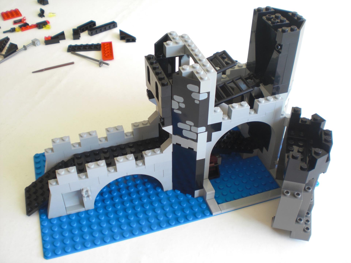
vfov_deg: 37.7
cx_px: 176
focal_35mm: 38
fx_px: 385
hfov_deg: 49.0
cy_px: 132
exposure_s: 1/15
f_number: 3.1
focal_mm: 6.3
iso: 64
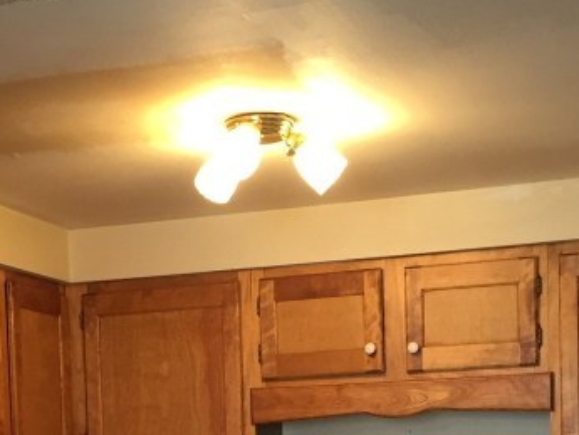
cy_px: 569
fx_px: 1439
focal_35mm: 86
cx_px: 213
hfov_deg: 22.7
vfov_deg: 16.2
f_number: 2.2
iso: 80
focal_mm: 4.15
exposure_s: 1/30
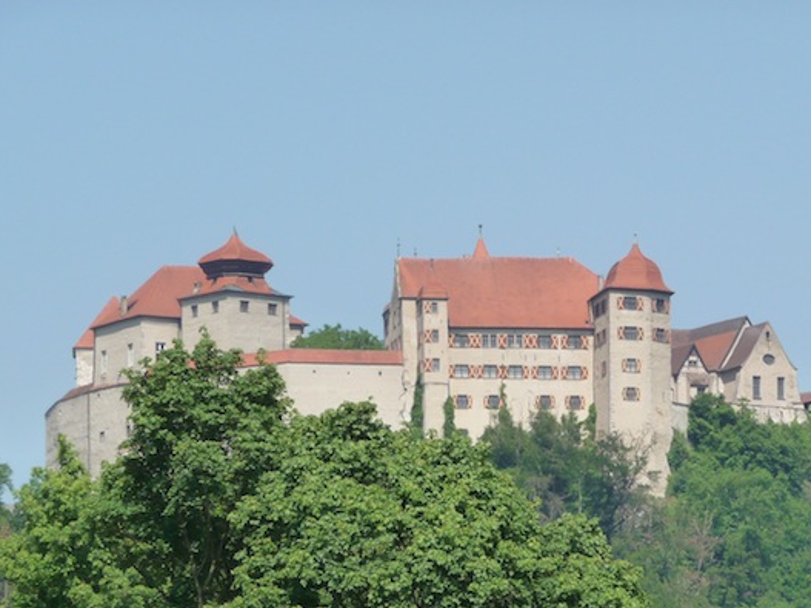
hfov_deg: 8.2
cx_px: 557
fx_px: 5622
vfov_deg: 6.2
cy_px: 428
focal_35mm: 240
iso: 160
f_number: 4.8
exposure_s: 1/500
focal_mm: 27.1
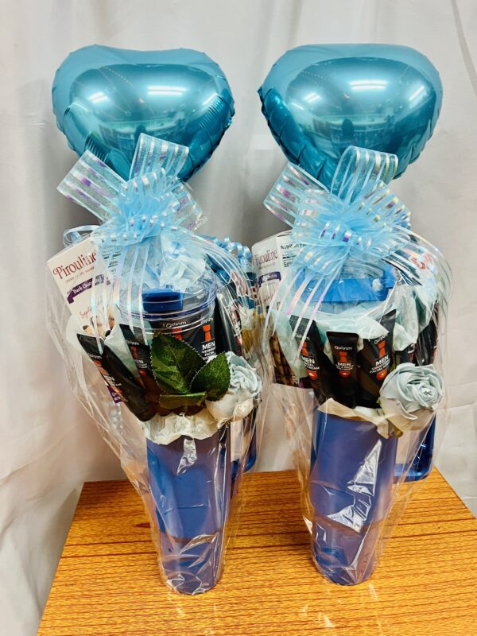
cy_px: 318
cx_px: 238
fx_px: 478
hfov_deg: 53.1
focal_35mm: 26
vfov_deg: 67.3
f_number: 1.5
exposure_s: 1/60
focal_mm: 5.7
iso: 200
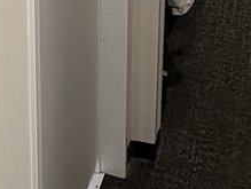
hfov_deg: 19.9
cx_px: 77
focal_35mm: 98
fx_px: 712
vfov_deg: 13.0
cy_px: -194
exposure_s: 1/60
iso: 200
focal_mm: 2.22
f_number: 2.2
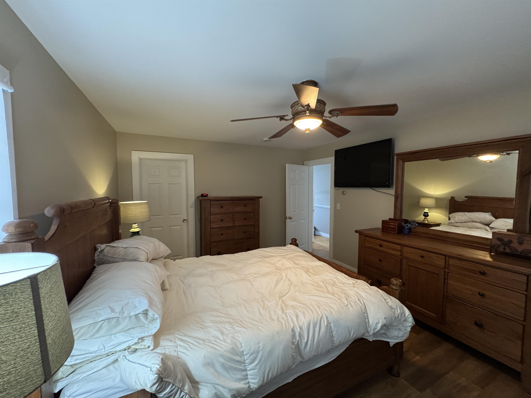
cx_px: 266
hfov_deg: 102.1
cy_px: 199
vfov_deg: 85.7
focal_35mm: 14
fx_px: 215
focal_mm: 2.22
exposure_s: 1/60
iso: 500
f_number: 2.2
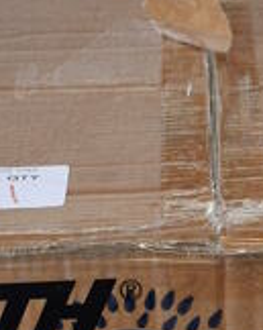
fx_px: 1551
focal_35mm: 159
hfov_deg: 9.7
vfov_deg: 11.6
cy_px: 504
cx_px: 179
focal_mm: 20
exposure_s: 1/250
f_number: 3.5
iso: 500
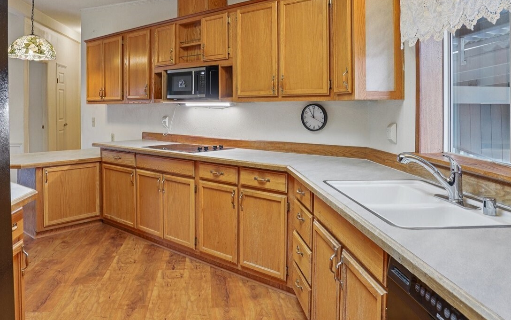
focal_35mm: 27
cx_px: 222
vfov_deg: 45.4
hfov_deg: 68.1
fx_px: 376
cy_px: 109
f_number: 8
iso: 400
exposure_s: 1/10
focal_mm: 17
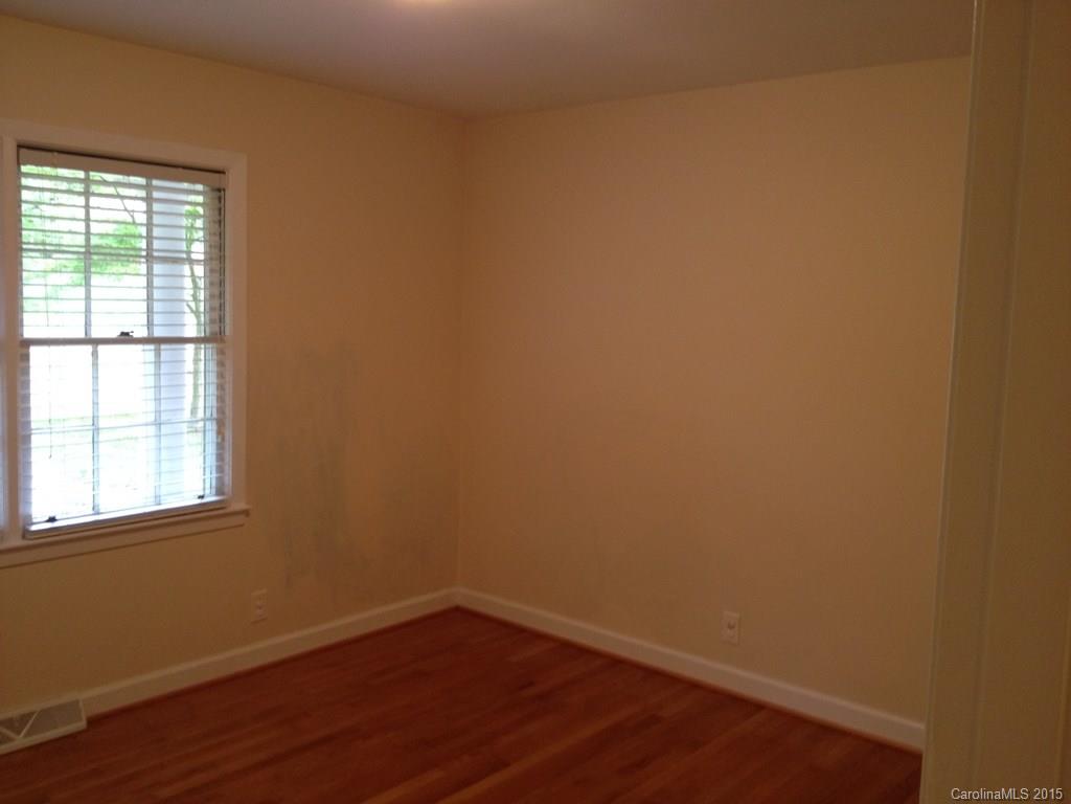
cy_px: 402
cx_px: 536
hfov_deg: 52.6
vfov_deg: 40.7
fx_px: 1083
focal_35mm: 35
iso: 80
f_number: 2.4
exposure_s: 1/20
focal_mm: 4.28
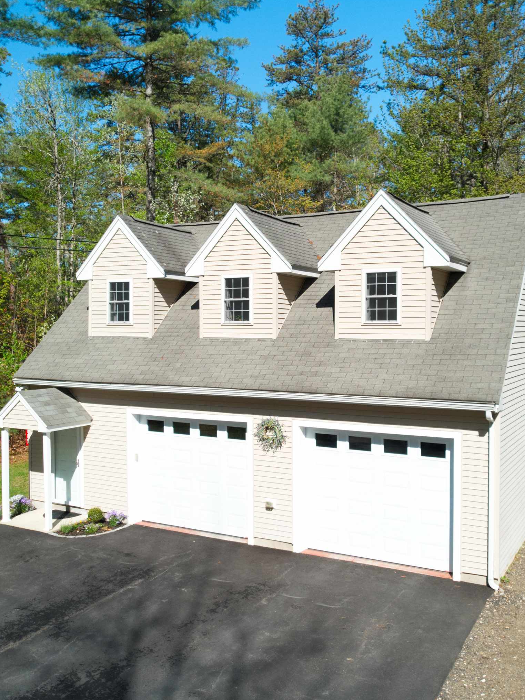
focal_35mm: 32
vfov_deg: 56.8
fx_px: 647
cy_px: 349
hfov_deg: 44.0
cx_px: 306
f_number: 2.8
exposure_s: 1/1000
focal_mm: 8.4
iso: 120
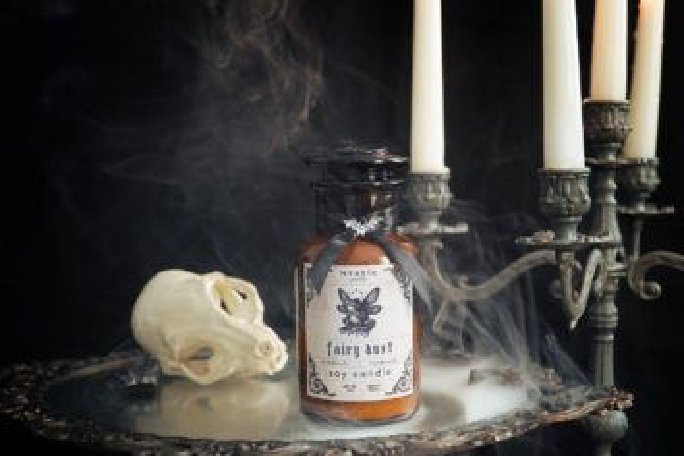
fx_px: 980
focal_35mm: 52
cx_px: 348
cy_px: 267
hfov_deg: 38.5
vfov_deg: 26.2
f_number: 4
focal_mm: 29
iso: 2500
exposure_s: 1/160
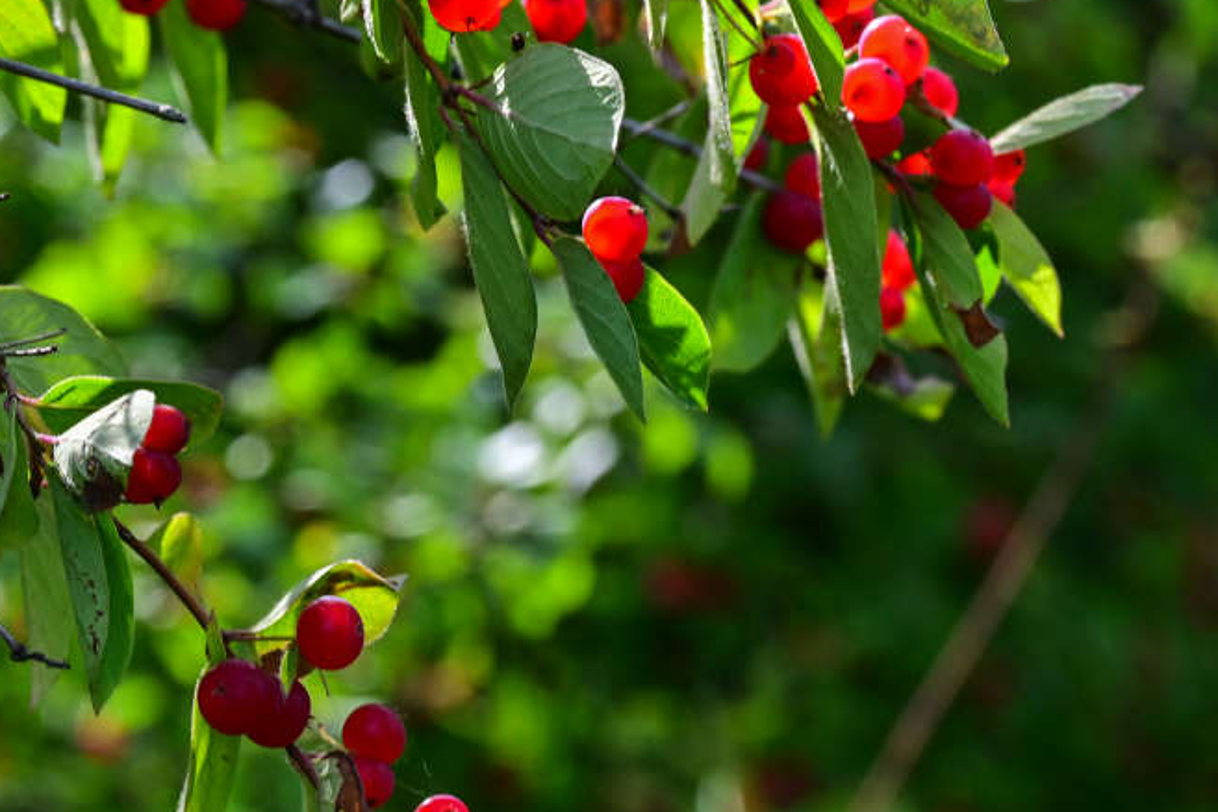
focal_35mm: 233
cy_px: 91
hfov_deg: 8.8
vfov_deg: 5.9
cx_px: 567
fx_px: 7880
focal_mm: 85
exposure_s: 1/80
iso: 160
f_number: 11
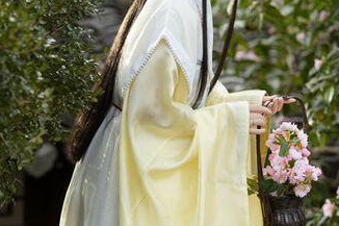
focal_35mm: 274
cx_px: 219
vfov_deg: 5.0
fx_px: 2579
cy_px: 79
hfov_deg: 7.5
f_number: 2
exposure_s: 1/250
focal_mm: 85
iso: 100
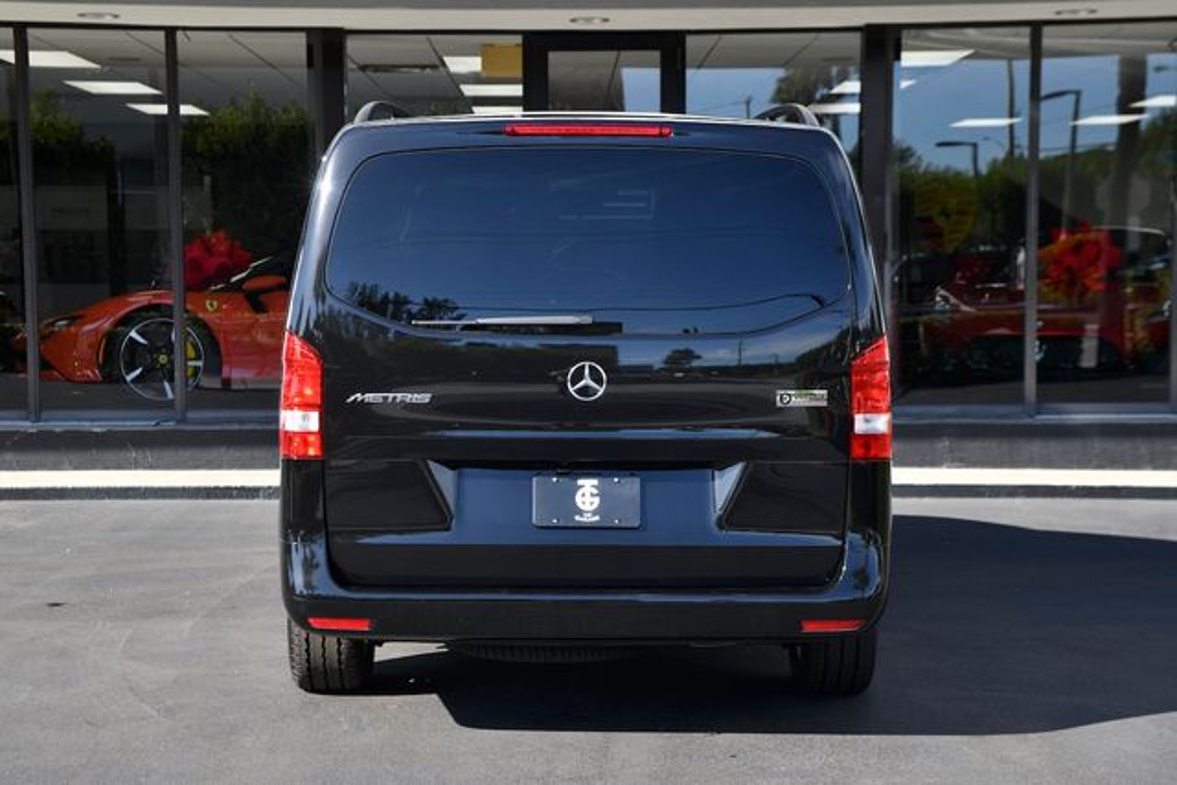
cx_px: 588
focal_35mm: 70
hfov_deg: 28.8
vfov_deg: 19.5
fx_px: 2289
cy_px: 392
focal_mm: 70
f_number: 7.1
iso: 125
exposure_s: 1/200
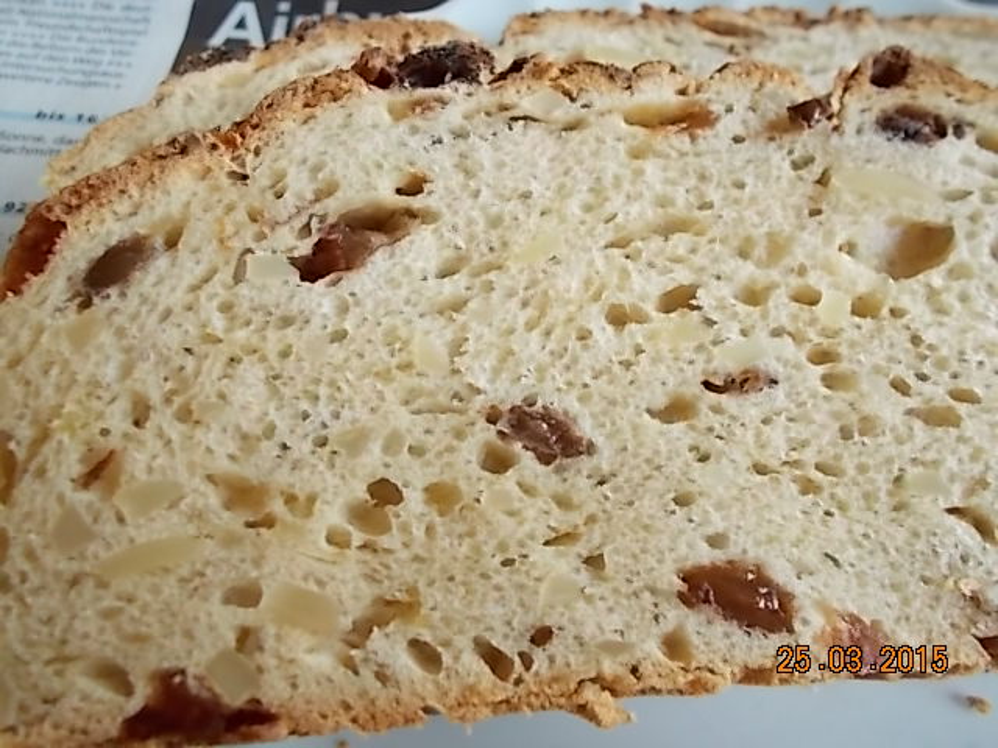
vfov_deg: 46.8
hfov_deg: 60.0
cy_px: 374
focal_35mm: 30
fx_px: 865
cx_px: 499
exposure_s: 1/5
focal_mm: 5.3
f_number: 3.4
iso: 200
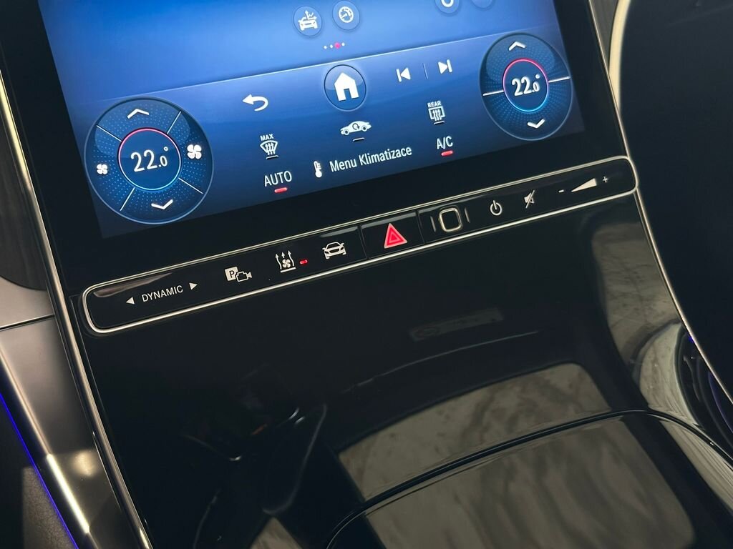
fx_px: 1016
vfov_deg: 30.3
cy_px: 274
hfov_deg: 39.7
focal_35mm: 48
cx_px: 366
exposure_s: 1/40
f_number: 1.78
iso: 400
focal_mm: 6.86
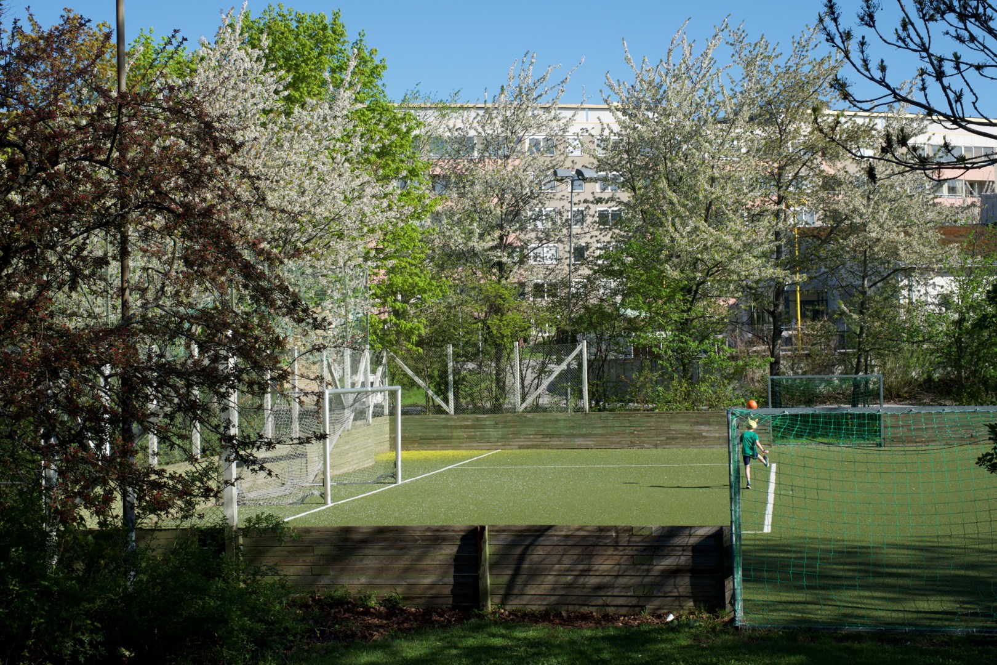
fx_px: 1412
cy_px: 332
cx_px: 498
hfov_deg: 38.9
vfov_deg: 26.5
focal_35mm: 51
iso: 320
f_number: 8
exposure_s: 1/420
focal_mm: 34.2
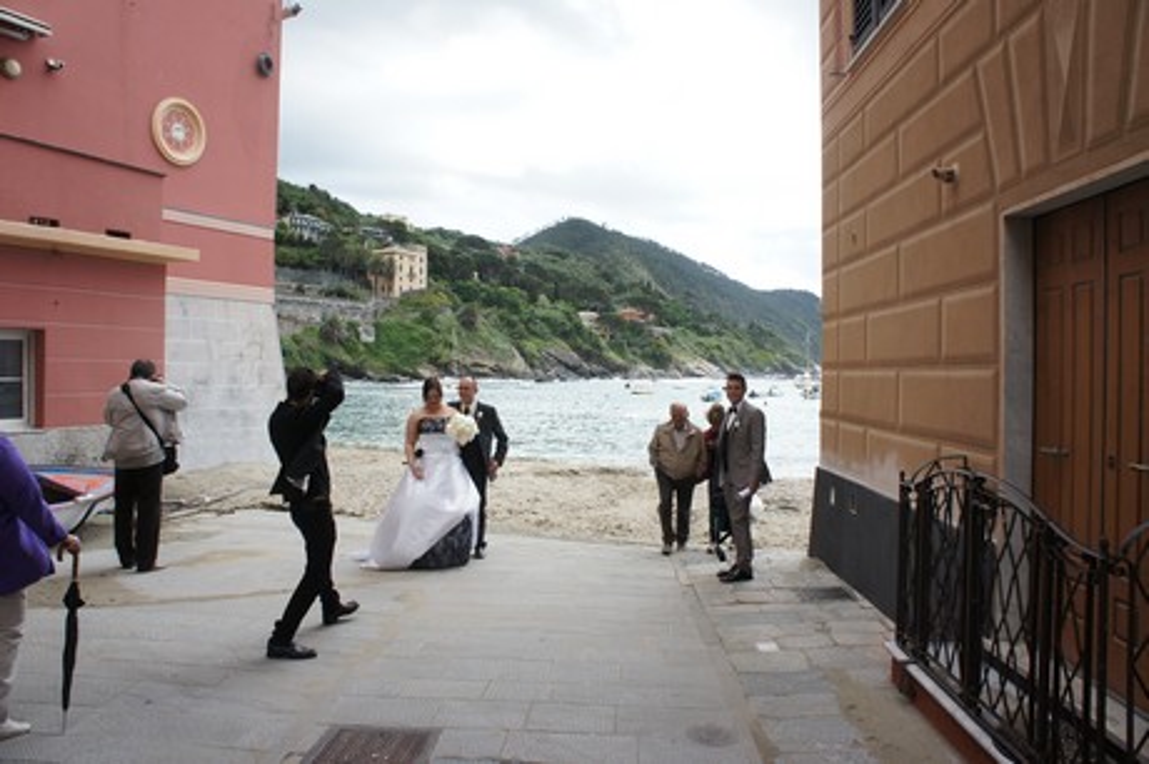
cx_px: 574
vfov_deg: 47.9
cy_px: 382
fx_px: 861
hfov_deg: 67.4
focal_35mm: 27
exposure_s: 1/250
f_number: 7.1
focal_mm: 18
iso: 200
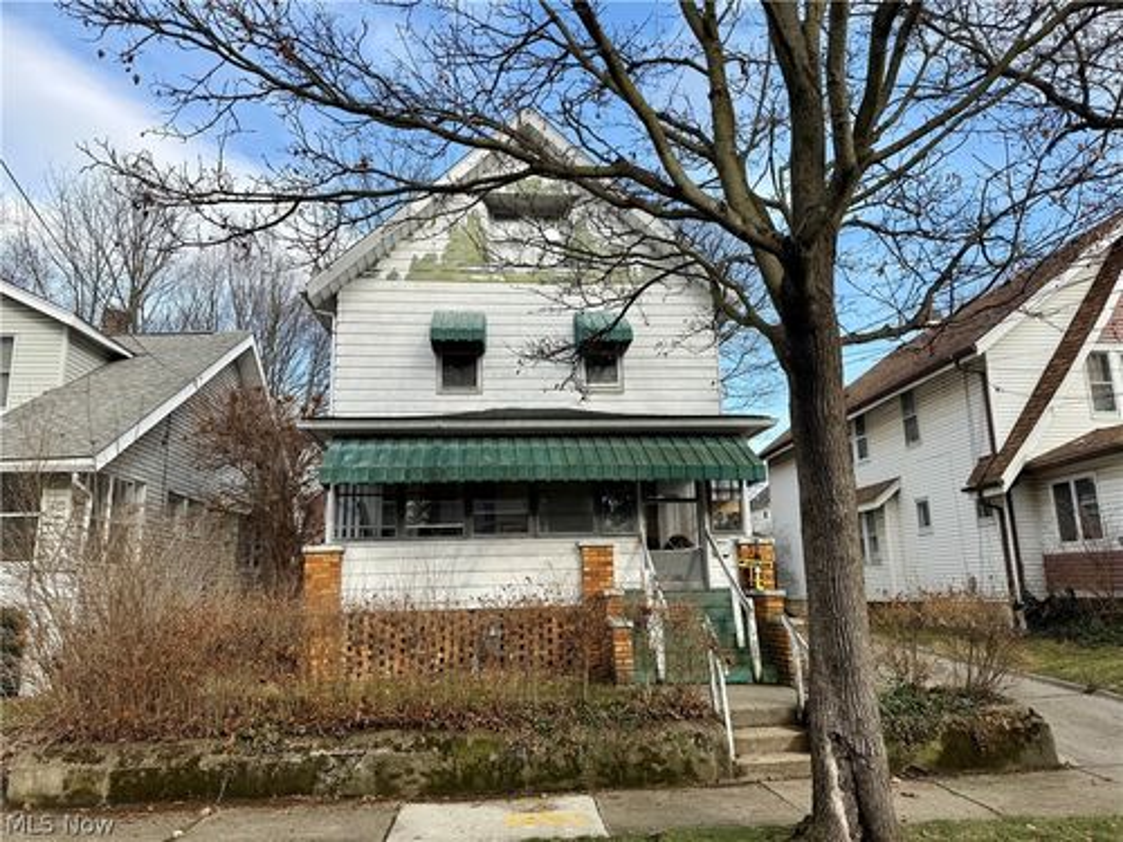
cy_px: 421
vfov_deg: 56.8
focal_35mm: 24
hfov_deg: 71.6
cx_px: 562
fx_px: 779
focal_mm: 6.76
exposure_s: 1/1901
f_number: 1.78
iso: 80
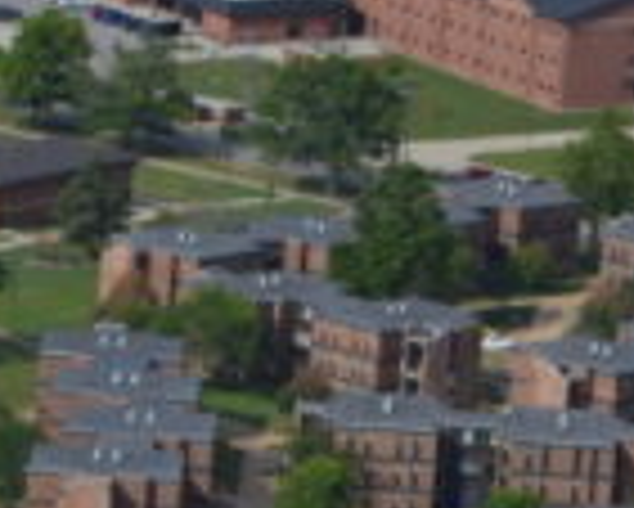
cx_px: -661
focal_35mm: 367
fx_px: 6891
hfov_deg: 5.2
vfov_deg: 4.1
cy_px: 1481
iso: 100
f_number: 9
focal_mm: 36
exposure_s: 1/320
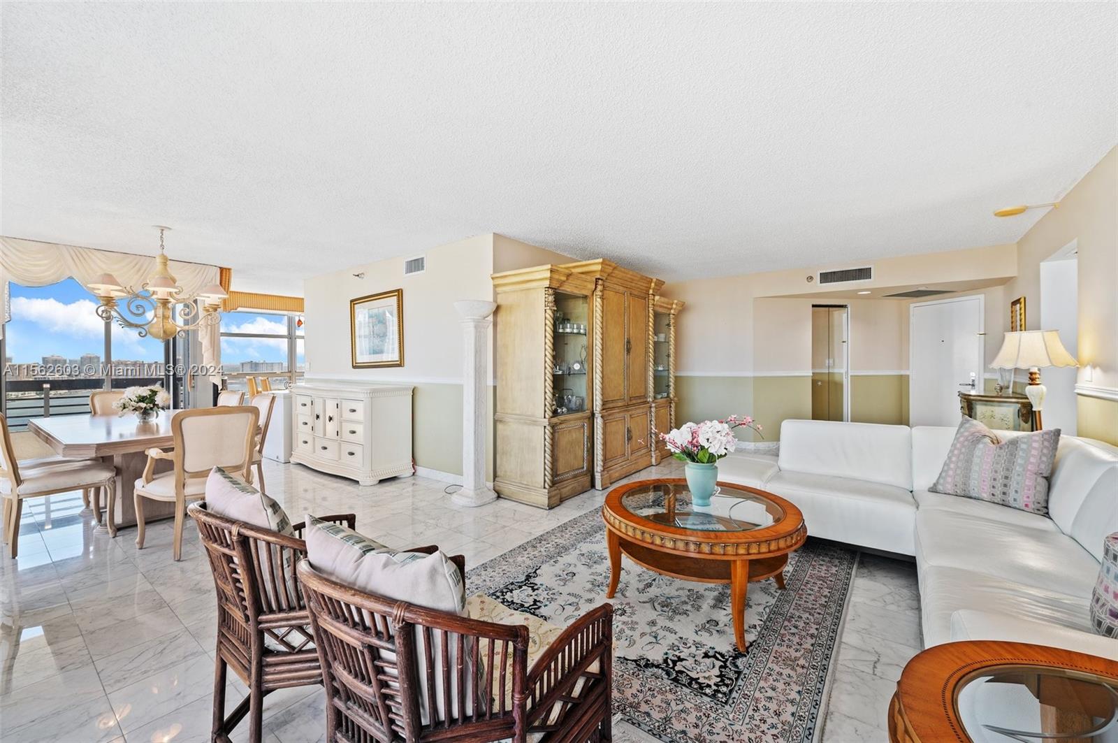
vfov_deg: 81.1
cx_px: 559
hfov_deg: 104.3
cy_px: 372
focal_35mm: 14
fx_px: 434
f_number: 8
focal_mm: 14
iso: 200
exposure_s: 1/6
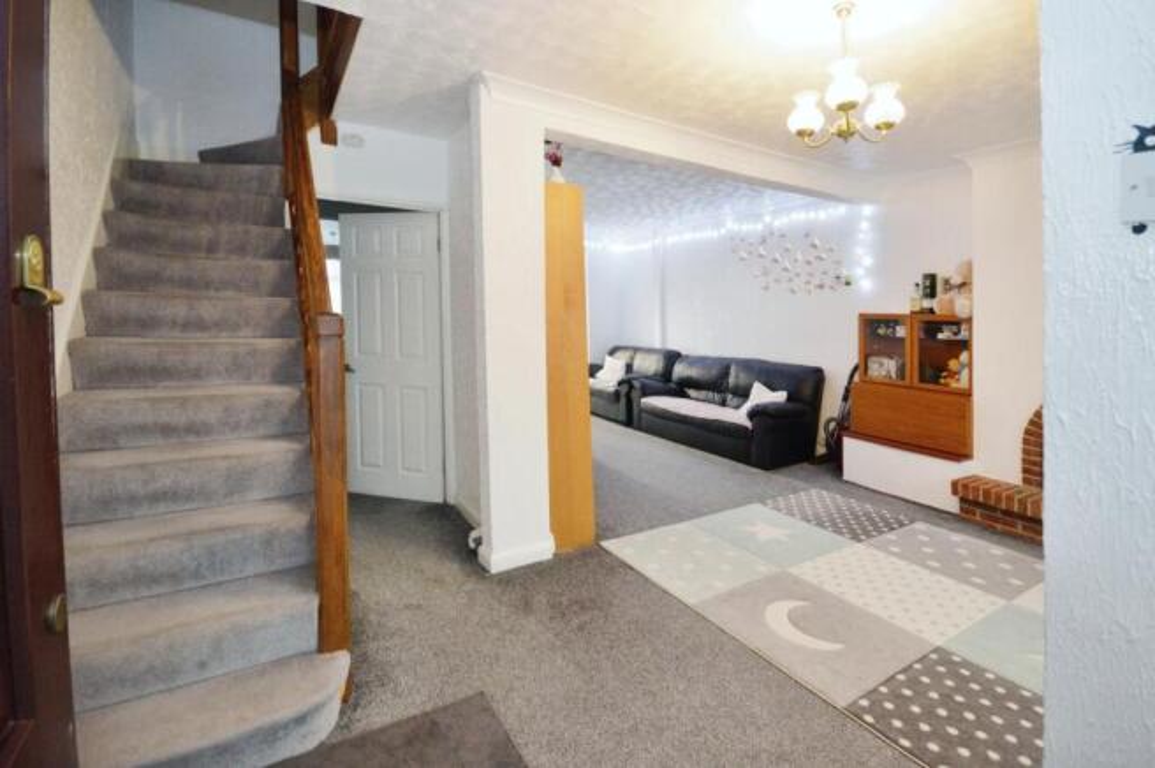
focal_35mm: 15
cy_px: 384
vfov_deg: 77.2
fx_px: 481
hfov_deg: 100.4
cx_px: 578
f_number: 8
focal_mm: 10
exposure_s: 1/6
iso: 1600
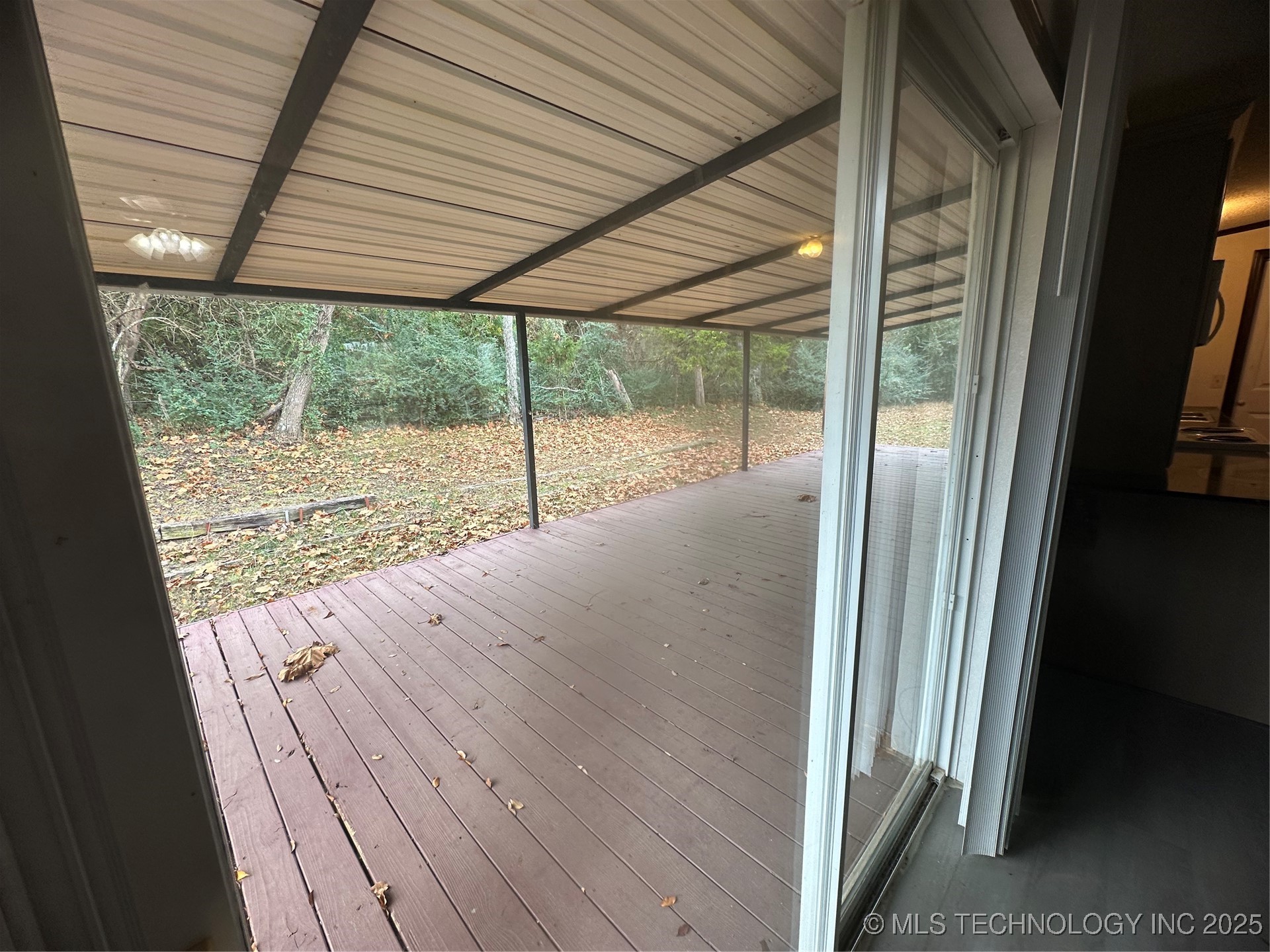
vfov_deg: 85.7
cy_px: 476
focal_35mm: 14
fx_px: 514
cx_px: 635
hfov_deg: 102.1
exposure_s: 1/99
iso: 40
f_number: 2.2
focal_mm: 2.22
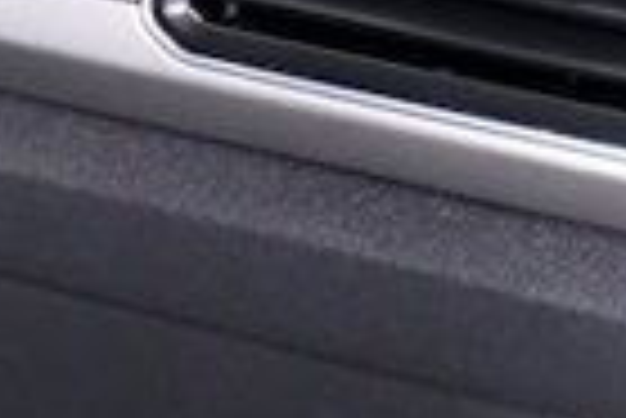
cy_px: 353
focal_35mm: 199
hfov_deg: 8.1
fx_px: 3464
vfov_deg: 6.9
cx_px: -1513
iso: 2500
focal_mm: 18
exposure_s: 1/80
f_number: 4.5
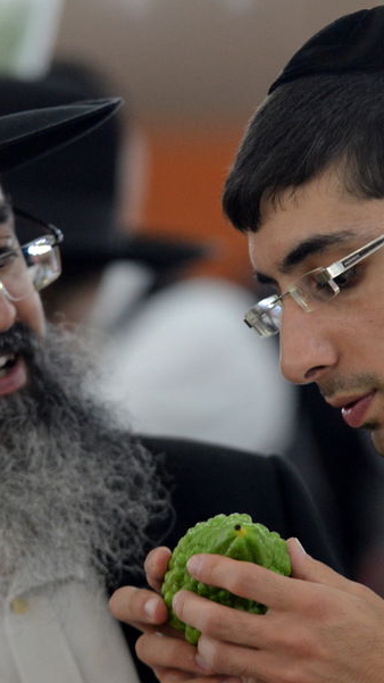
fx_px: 6789
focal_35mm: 375
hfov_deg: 3.2
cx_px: 229
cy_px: 372
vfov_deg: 5.8
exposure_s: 1/125
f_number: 4
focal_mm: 210
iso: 3200
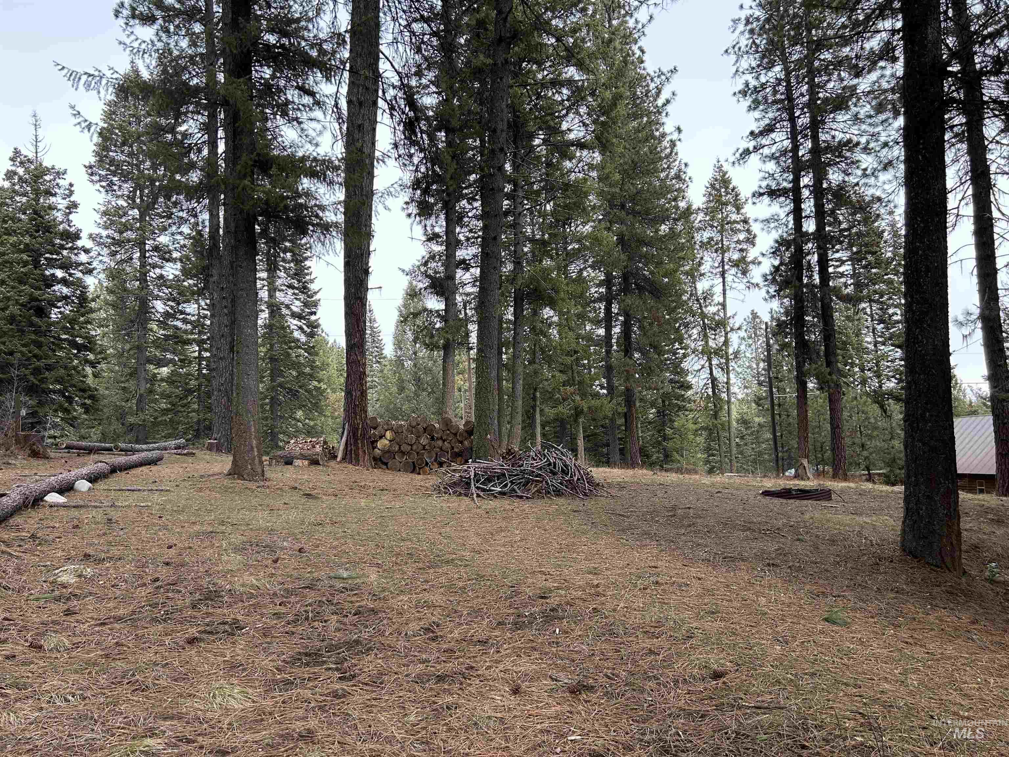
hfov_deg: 67.3
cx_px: 504
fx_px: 758
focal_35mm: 26
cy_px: 378
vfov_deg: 53.1
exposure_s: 1/552
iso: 50
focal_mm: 5.7
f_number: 1.5
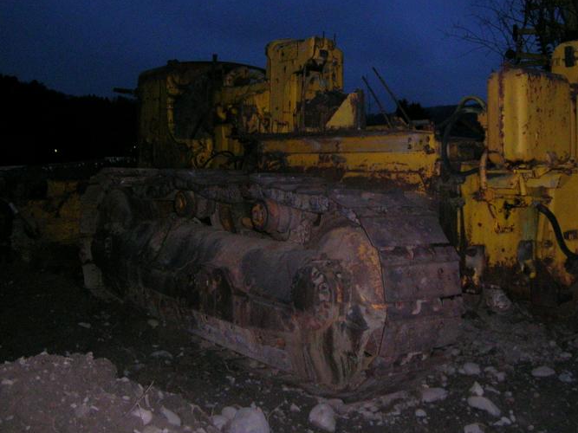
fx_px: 701
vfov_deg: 34.3
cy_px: 201
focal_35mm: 42
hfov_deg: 44.7
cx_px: 333
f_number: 2.8
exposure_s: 1/60.1
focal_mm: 5.4
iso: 200
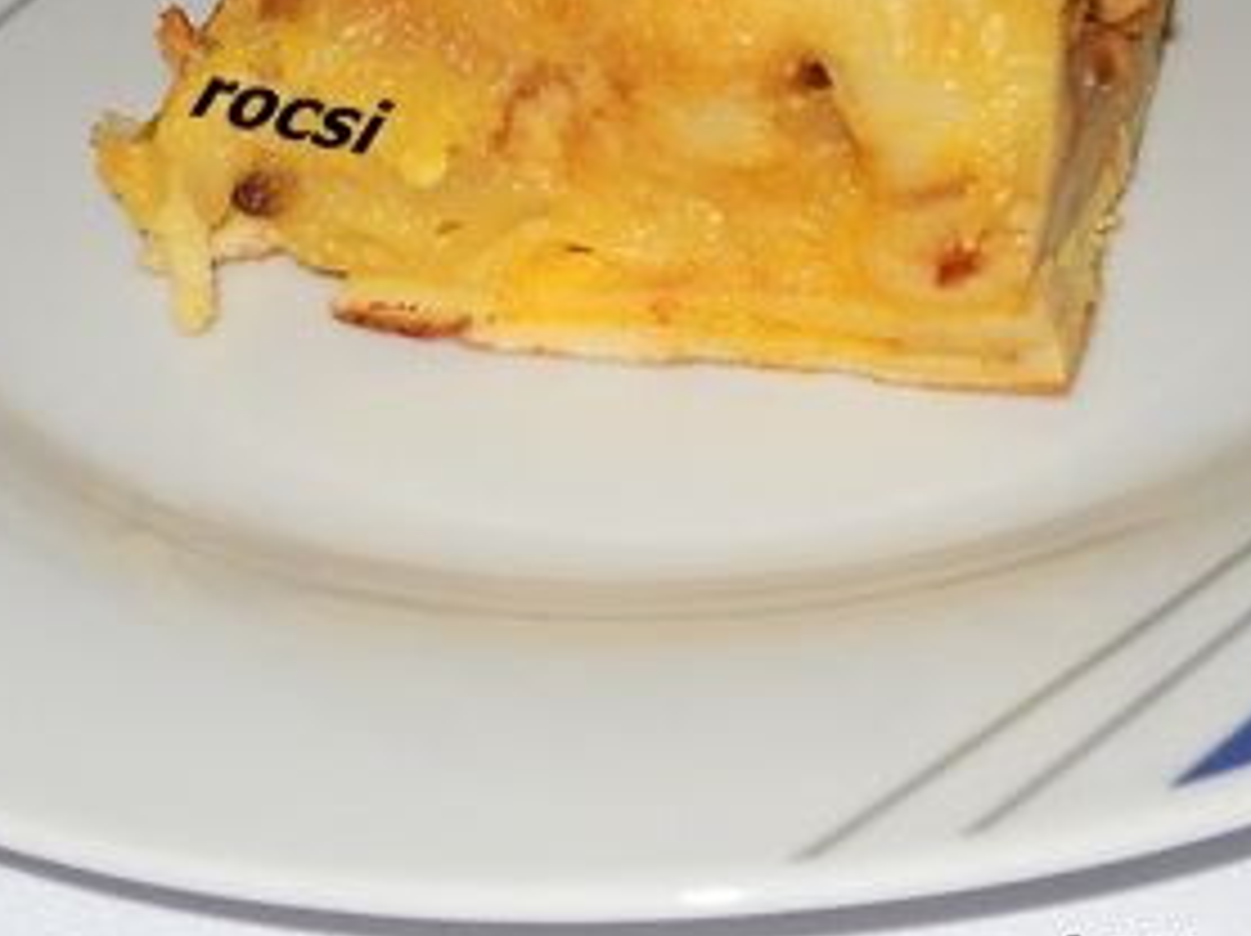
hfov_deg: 16.7
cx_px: 801
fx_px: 4261
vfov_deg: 12.1
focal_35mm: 118
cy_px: -328
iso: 80
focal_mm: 6.72
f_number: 3.1
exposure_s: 1/30
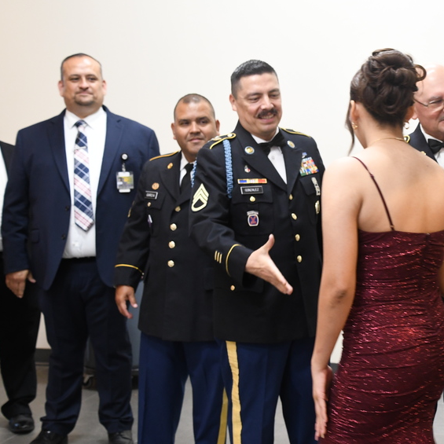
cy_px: 216
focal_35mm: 74
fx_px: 1074
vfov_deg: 23.4
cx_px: 388
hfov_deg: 22.8
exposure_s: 1/80
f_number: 5.6
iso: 2000
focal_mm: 32
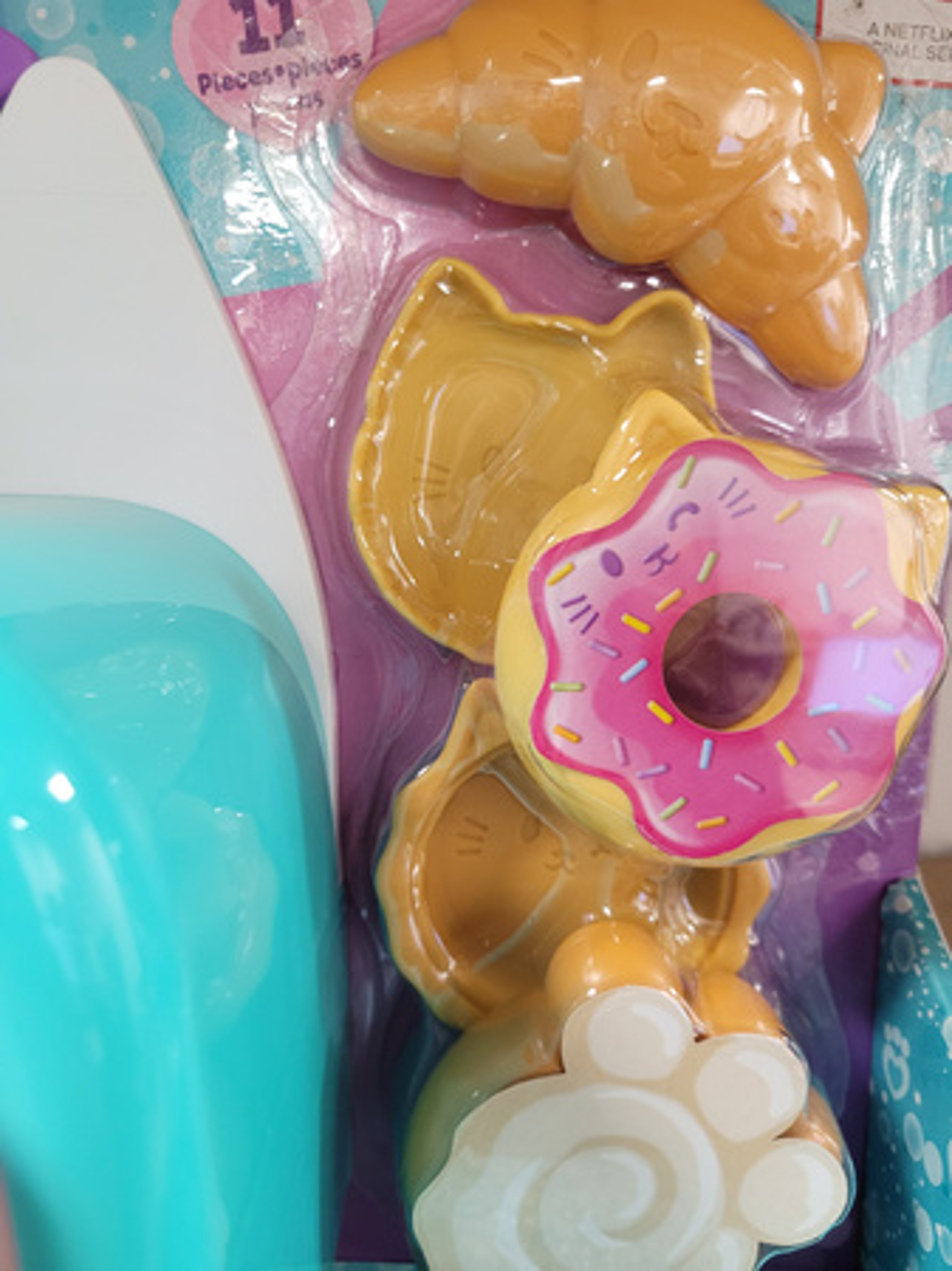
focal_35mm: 26
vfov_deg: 67.3
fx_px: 954
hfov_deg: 53.0
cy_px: 636
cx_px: 476
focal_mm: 5.4
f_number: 1.8
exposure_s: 1/50
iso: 500
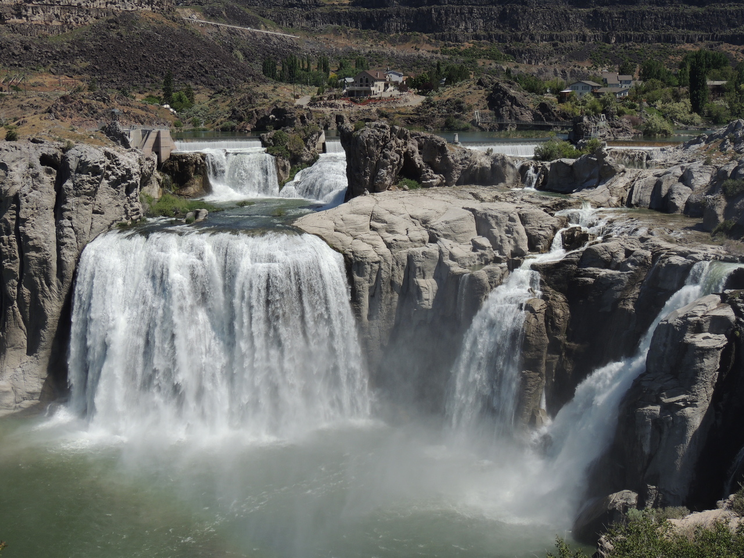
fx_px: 1010
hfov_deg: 40.4
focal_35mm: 47
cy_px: 279
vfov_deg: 30.9
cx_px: 372
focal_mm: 8.3
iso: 100
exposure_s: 1/1250
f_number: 3.9
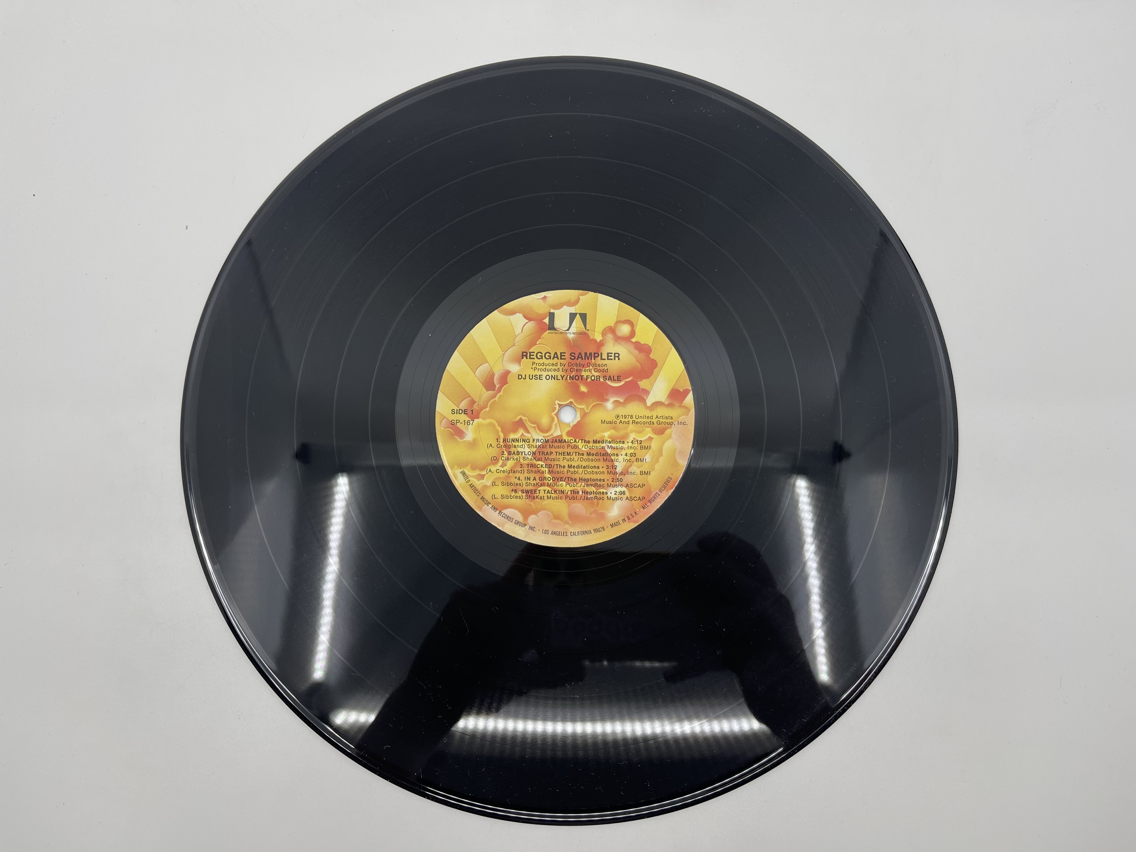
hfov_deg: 69.4
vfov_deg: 54.9
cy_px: 426
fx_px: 820
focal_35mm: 25
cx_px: 568
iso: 32
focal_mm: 5.1
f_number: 1.6
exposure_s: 1/309
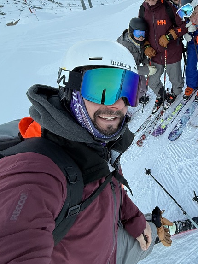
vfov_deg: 67.8
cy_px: 93
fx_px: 191
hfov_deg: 49.3
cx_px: 176
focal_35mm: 25
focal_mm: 2.22
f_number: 2.2
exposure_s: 1/99
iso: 100
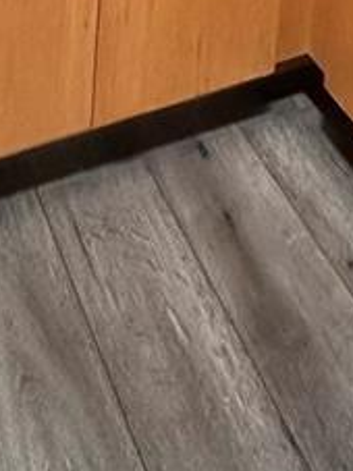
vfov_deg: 17.2
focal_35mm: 74
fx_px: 1007
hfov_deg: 19.9
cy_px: -521
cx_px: 170
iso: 250
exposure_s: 1/60
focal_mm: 2.22
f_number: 2.2
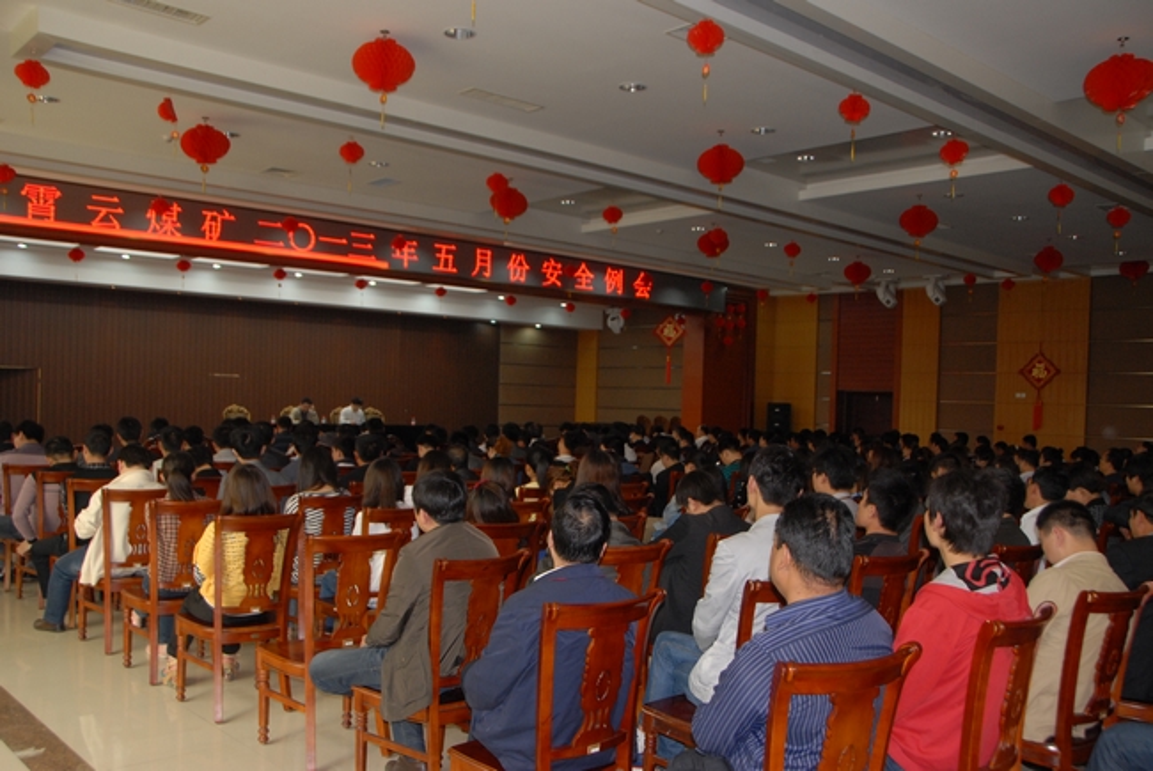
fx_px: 962
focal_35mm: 30
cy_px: 386
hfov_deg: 61.9
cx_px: 576
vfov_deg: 43.7
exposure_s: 1/60
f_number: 4
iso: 400
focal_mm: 20
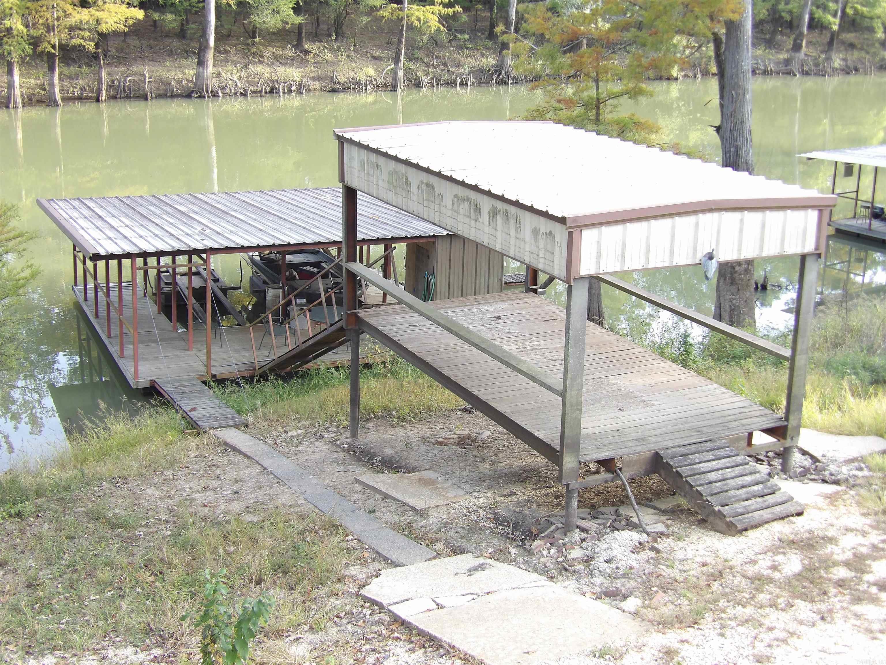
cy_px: 332
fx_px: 1177
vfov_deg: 31.5
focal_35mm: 46
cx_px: 443
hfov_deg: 41.2
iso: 100
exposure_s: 1/60
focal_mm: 8.2
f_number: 3.3
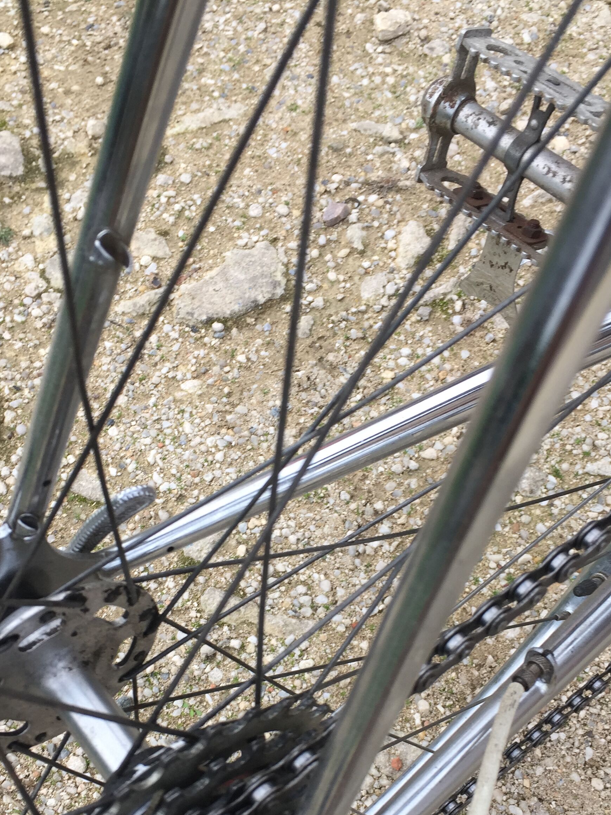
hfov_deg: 35.1
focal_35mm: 41
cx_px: 290
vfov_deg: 44.9
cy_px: 564
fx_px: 965
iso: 32
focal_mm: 4.15
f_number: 2.2
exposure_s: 1/119
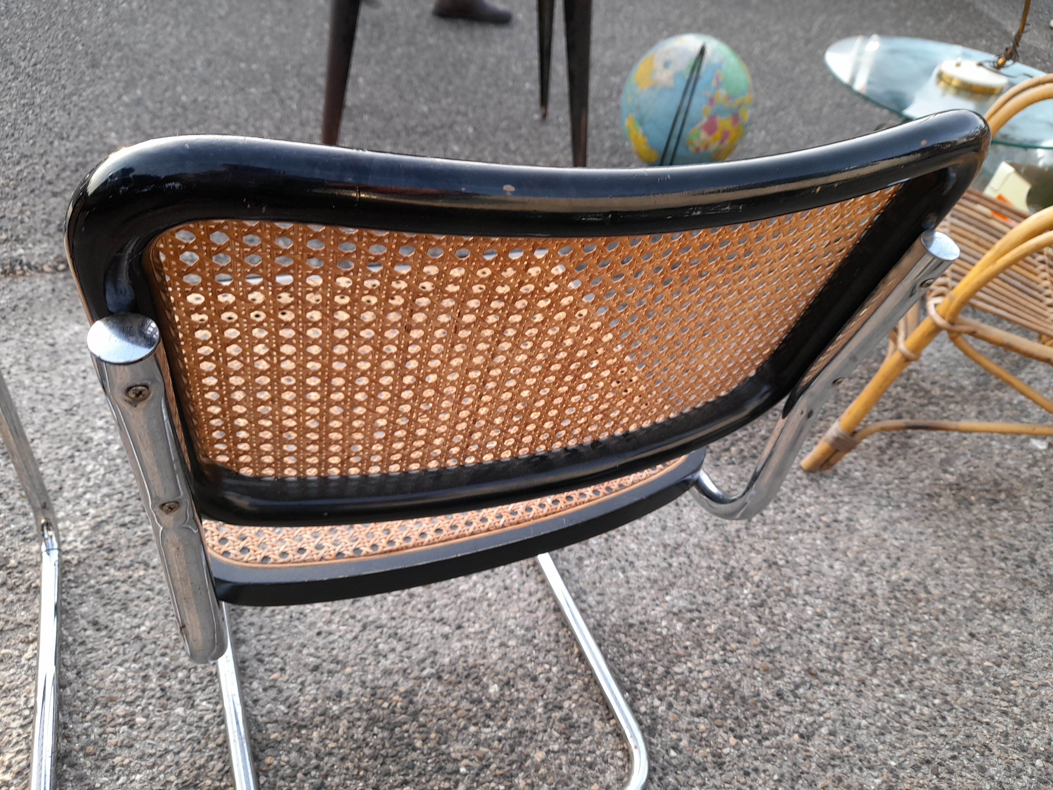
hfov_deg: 69.4
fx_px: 760
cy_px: 395
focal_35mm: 25
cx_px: 526
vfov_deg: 54.9
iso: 25
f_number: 2
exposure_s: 1/50
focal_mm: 4.6
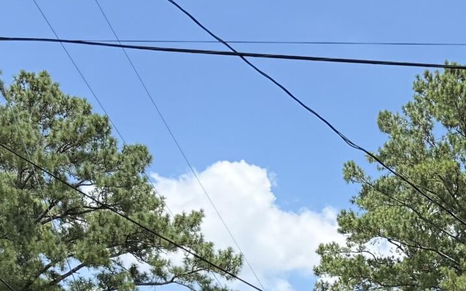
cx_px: 573
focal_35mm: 106
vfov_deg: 11.4
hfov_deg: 18.5
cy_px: 535
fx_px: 1346
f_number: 1.78
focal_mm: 6.76
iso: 100
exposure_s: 1/1618
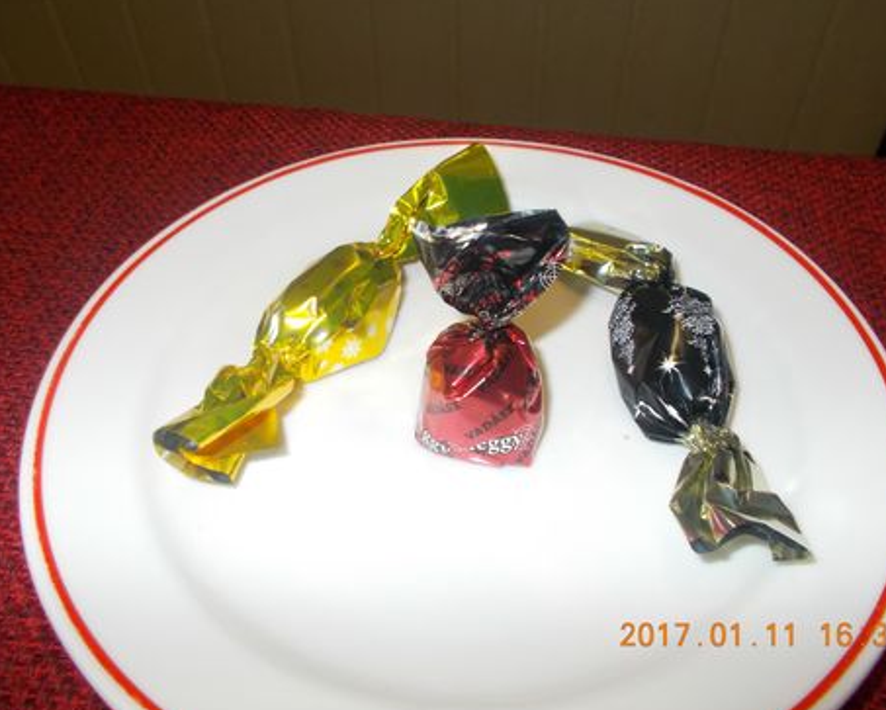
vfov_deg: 51.6
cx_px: 467
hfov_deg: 62.1
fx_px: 735
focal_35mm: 28
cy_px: 355
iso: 200
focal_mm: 4.6
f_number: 3.2
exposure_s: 1/25
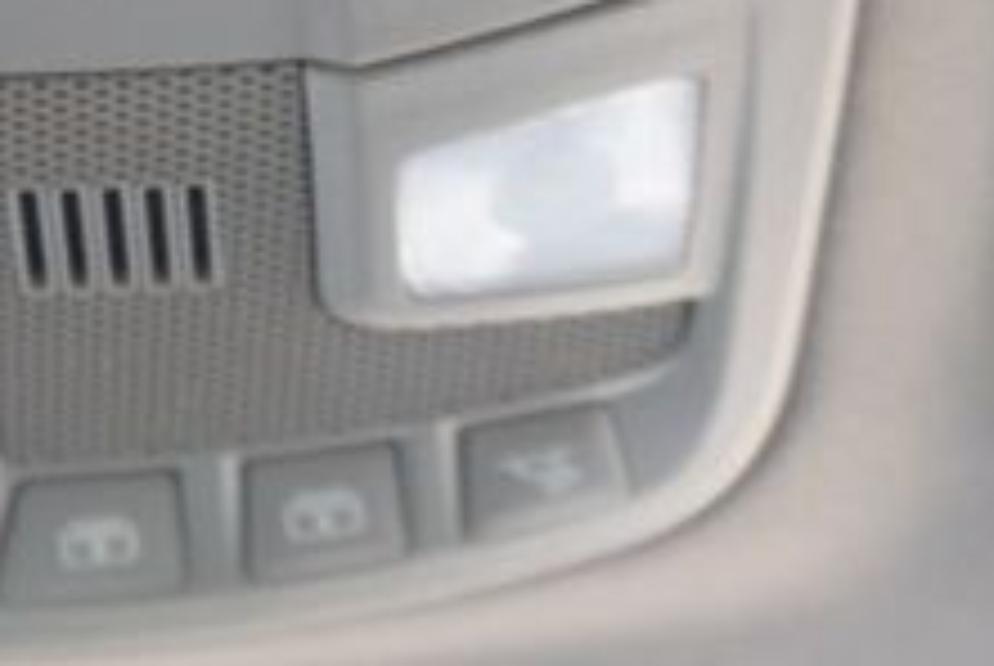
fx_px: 3069
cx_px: -328
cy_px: -567
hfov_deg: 17.2
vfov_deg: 11.4
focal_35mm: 111
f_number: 4
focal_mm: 16
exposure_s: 1/60
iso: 800
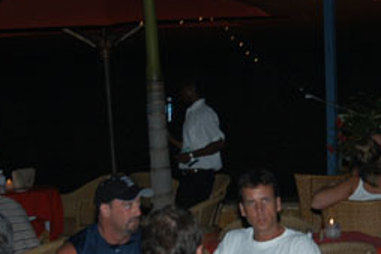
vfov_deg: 10.1
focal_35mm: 136
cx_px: 341
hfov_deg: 14.9
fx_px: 1438
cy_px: 162
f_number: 5
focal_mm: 34
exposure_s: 1/60
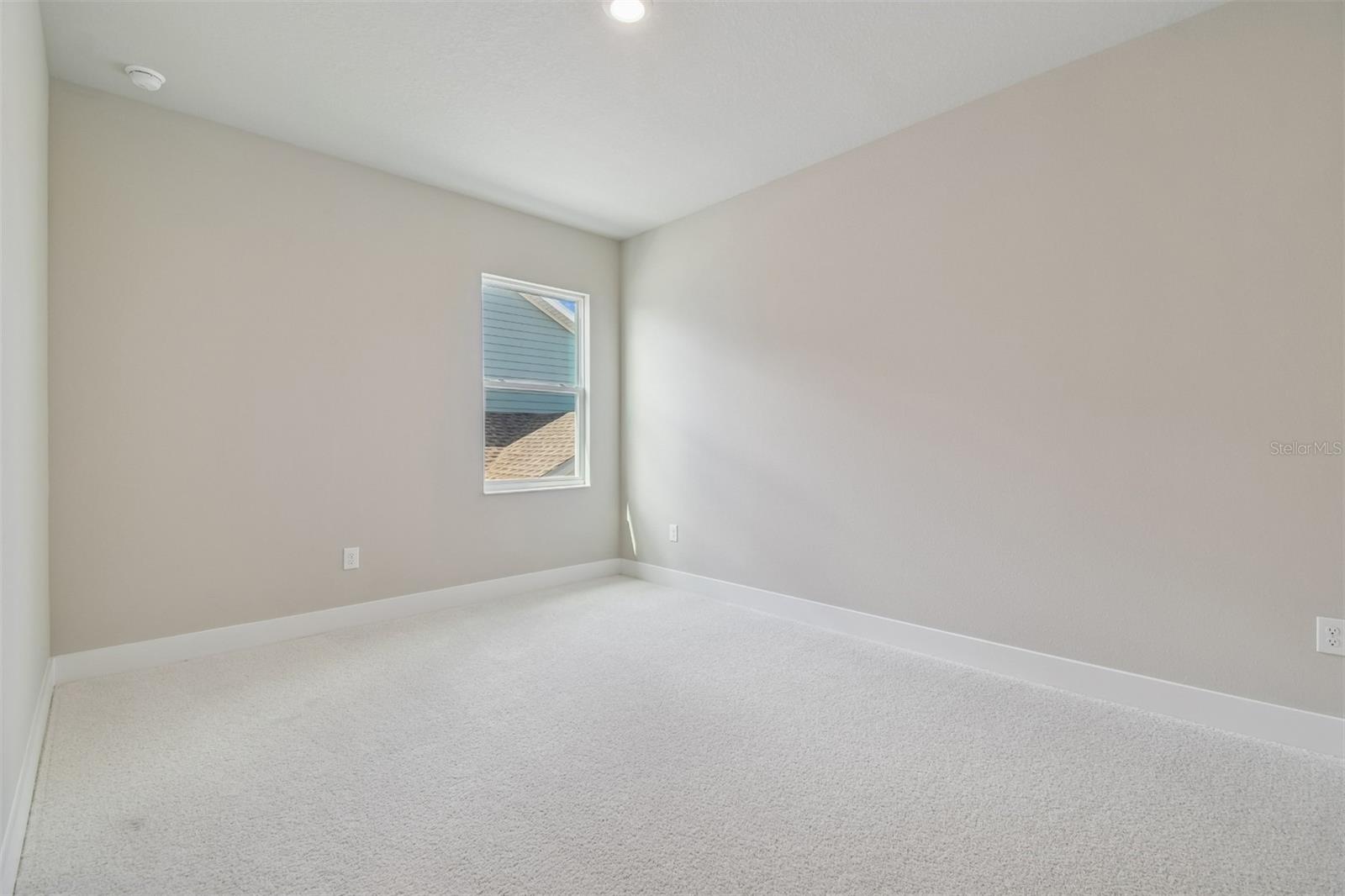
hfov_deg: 100.4
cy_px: 448
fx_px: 560
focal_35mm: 15
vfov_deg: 77.3
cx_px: 672
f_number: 7.1
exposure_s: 1/13
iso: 100
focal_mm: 10
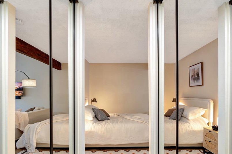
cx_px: 125
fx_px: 122
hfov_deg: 86.8
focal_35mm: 19
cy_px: 95
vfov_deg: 63.7
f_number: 5.6
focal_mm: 10
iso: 100
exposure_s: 1/5
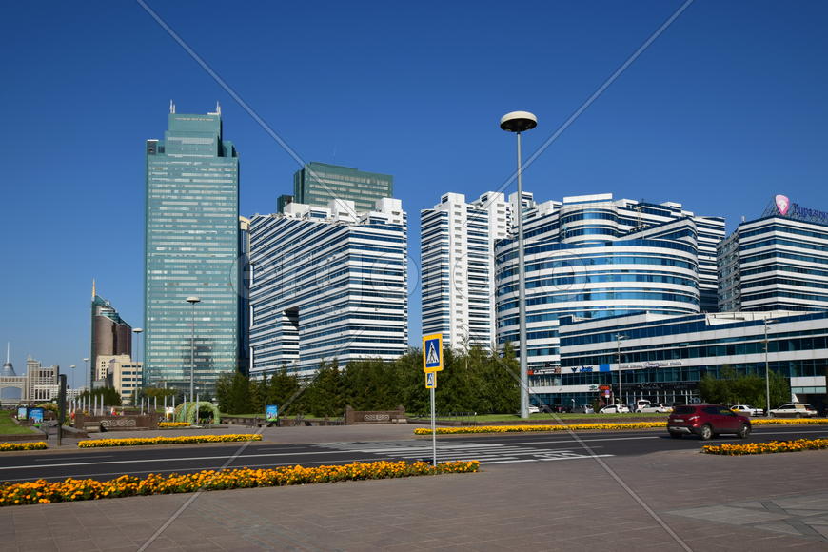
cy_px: 276
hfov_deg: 61.9
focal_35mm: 30
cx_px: 414
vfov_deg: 43.6
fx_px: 690
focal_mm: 20
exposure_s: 1/200
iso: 100
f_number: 11
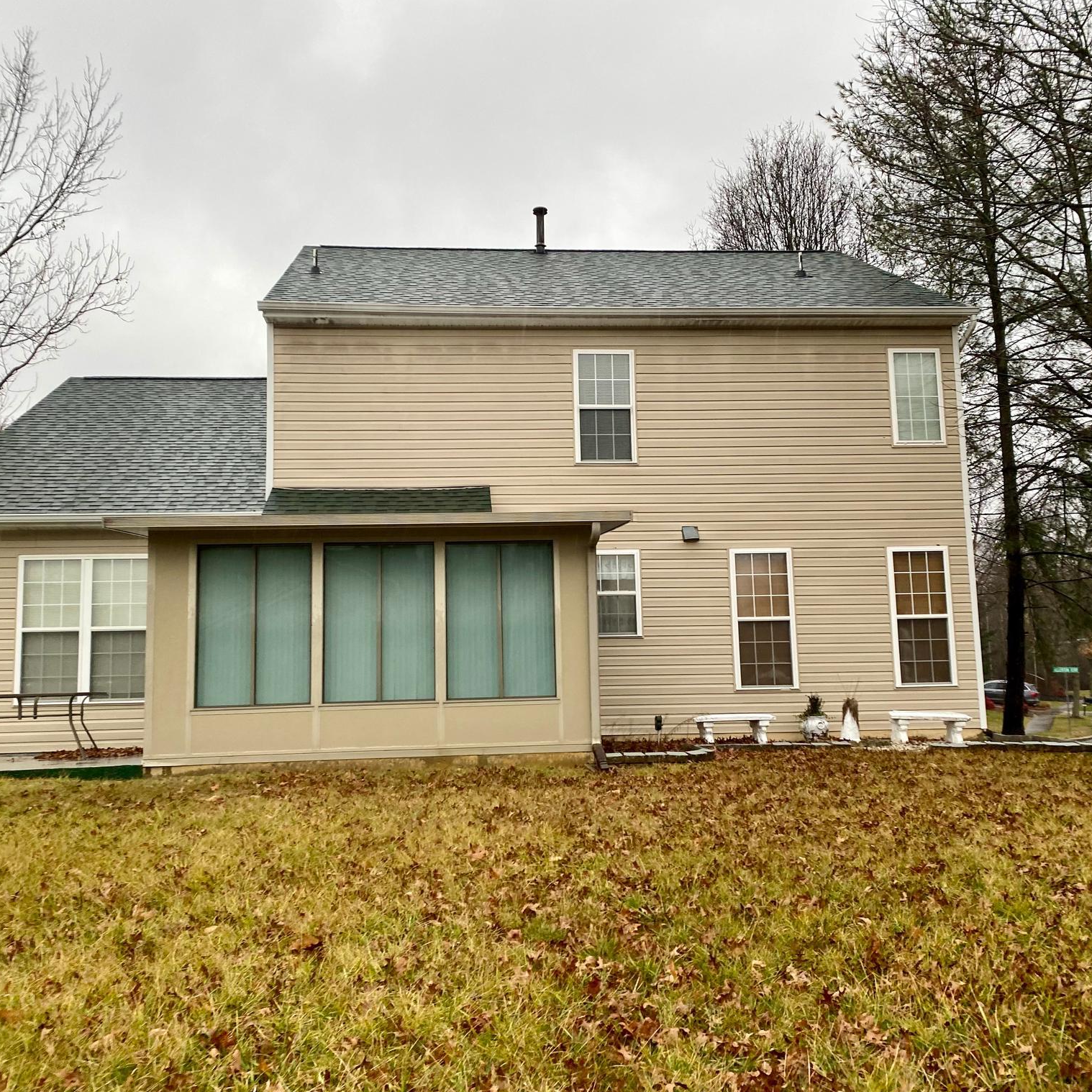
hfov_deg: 52.5
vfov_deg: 52.5
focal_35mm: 31
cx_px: 526
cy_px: 545
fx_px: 1106
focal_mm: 4.25
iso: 64
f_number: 1.8
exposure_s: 1/121
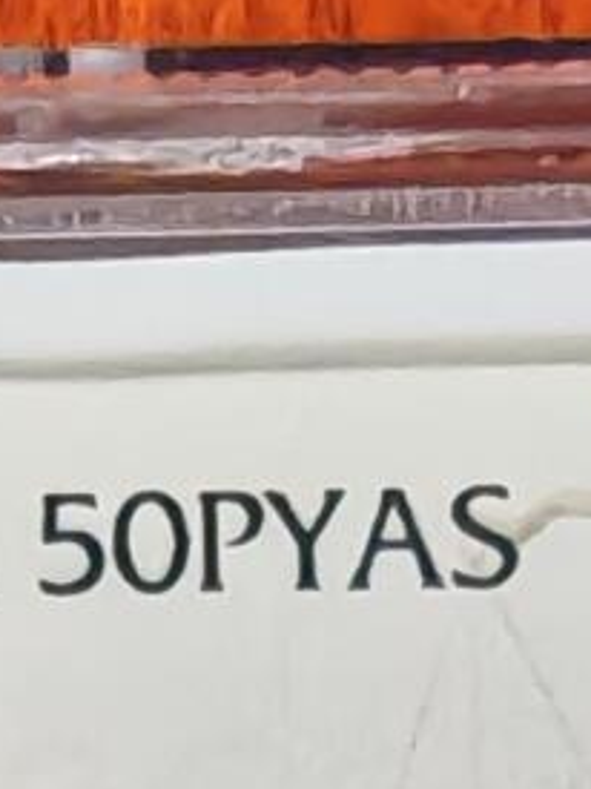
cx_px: 34
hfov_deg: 8.7
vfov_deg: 9.3
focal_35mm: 170
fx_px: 3873
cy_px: 2324
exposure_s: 1/33
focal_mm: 1.96
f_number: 2.2
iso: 100
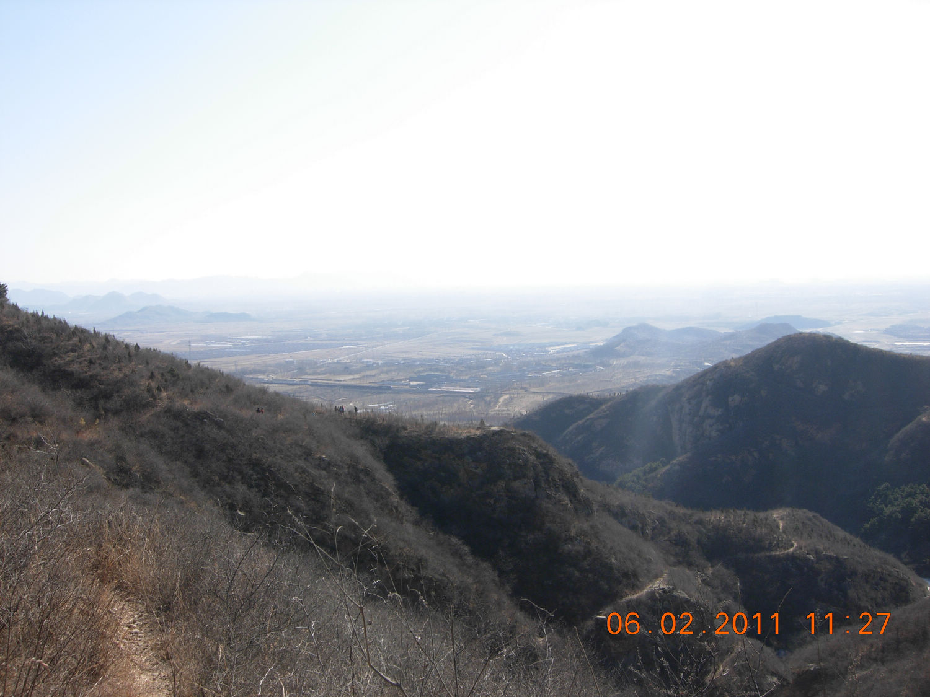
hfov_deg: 51.4
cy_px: 348
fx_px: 967
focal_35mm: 36
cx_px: 465
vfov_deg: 39.7
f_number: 5.4
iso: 50
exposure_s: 1/279
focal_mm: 7.5
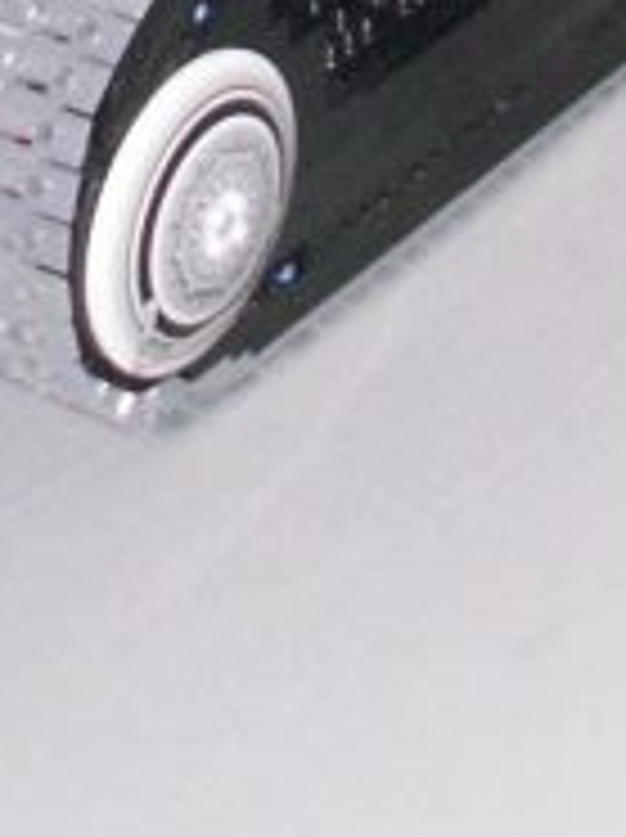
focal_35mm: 193
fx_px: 4664
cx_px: -41
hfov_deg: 7.6
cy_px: -1098
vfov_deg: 9.3
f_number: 2.8
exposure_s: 1/60
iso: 160
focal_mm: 5.86
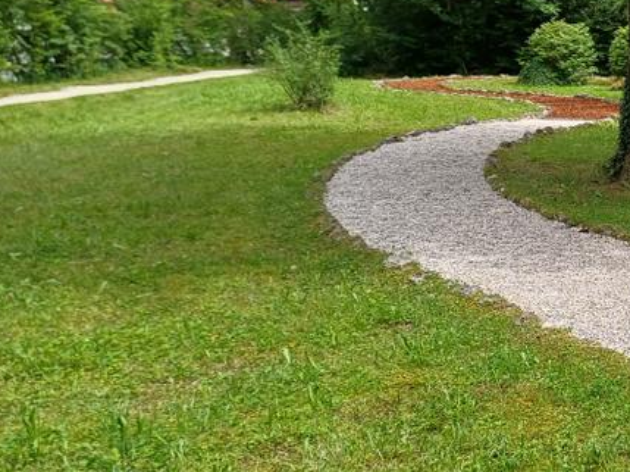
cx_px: 671
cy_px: 132
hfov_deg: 31.1
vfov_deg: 25.8
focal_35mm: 56
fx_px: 1018
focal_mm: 4.65
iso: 50
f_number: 1.8
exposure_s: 1/898
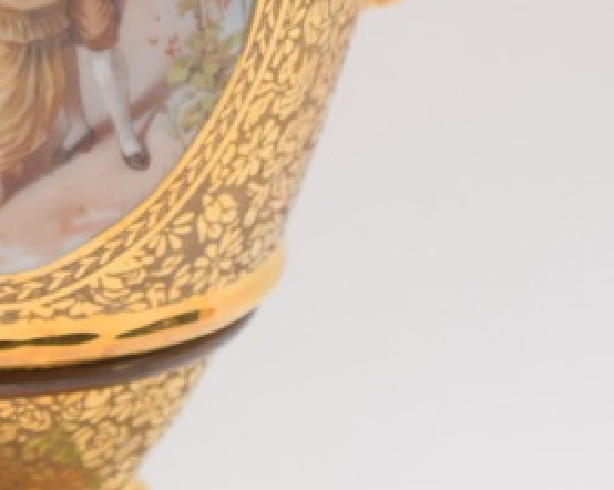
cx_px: -47
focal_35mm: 280
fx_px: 5077
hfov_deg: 6.9
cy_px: -116
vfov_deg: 5.5
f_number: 5.6
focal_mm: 55
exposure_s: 1/80
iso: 800
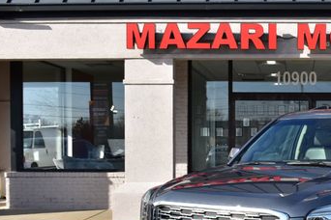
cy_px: 172
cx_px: 300
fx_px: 671
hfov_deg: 26.7
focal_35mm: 73
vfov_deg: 18.5
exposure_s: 1/500
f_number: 11
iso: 400
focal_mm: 26
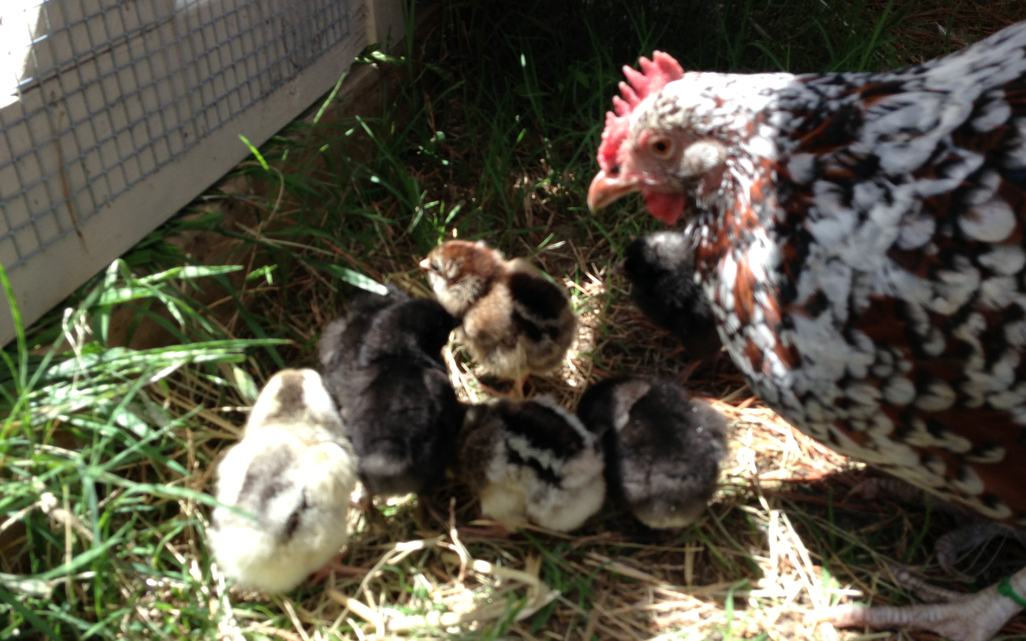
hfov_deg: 54.0
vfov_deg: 35.3
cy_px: 352
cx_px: 514
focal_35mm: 36
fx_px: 1007
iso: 50
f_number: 2.4
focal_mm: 4.13
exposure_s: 1/359
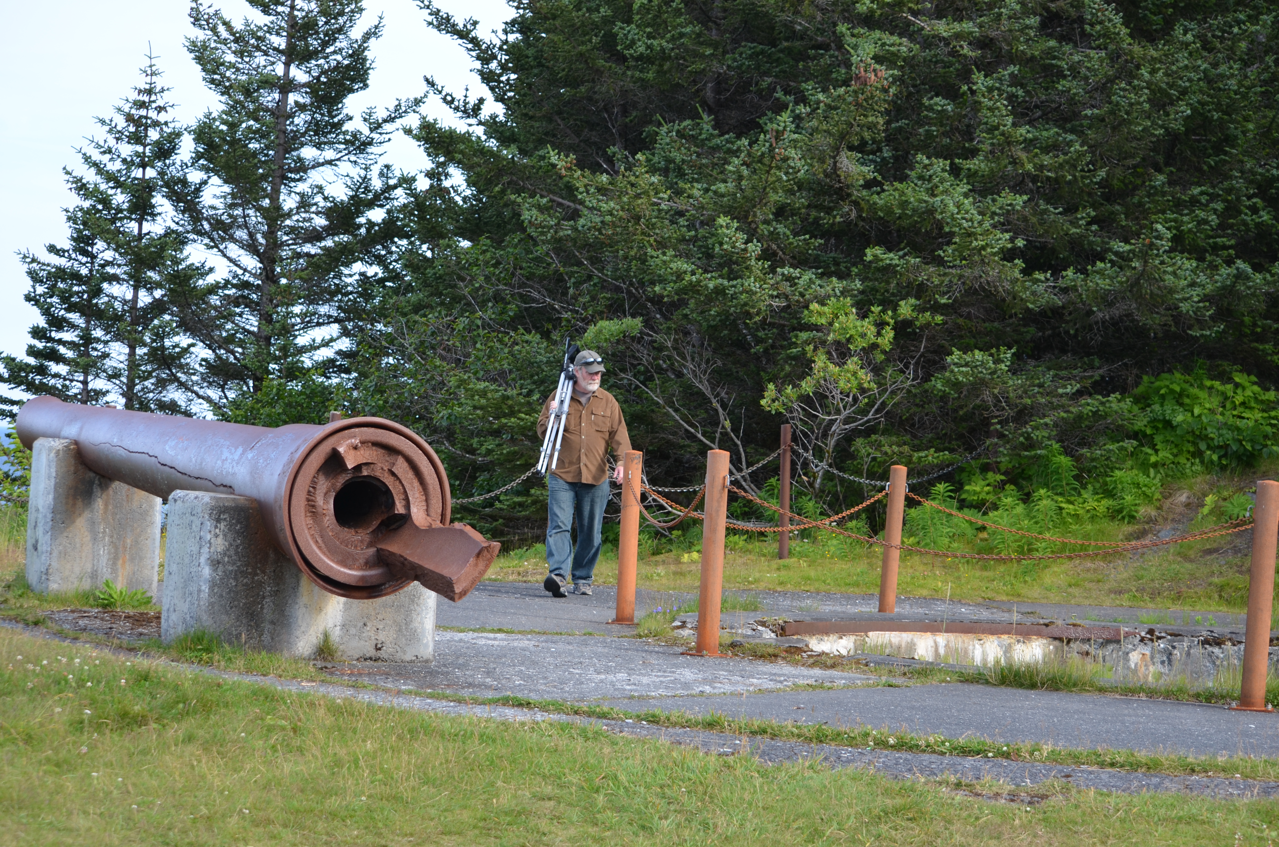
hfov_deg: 24.7
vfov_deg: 16.5
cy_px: 424
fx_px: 2925
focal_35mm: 82
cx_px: 640
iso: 280
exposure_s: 1/125
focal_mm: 55
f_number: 5.6
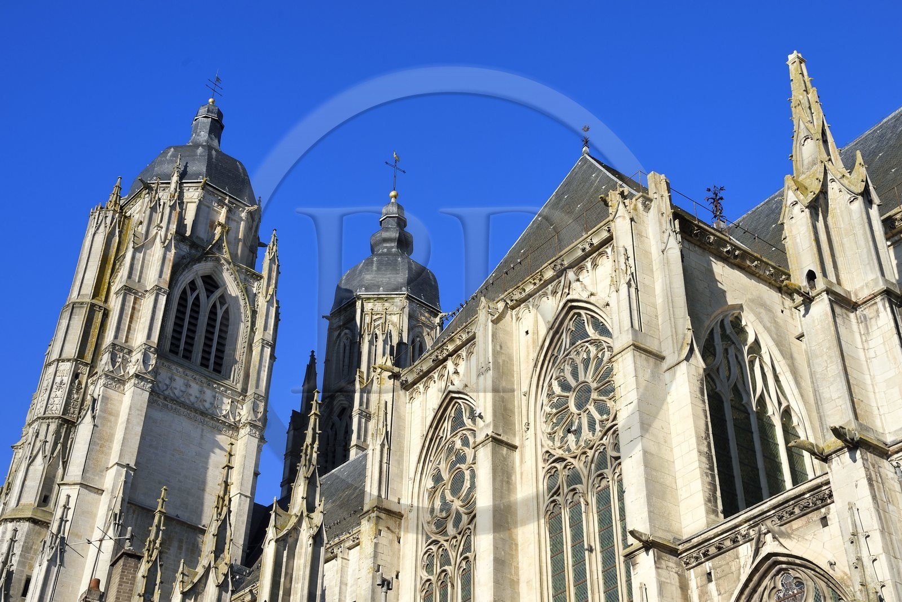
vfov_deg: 28.1
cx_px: 451
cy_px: 301
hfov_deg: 41.1
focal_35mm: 48
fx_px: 1203
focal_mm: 48
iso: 200
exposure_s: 1/320
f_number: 11
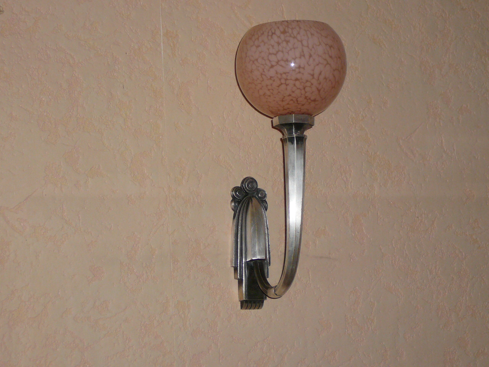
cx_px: 244
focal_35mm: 95
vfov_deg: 15.6
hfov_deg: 20.7
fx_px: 1342
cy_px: 184
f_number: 3.9
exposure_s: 1/30
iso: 160
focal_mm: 14.1
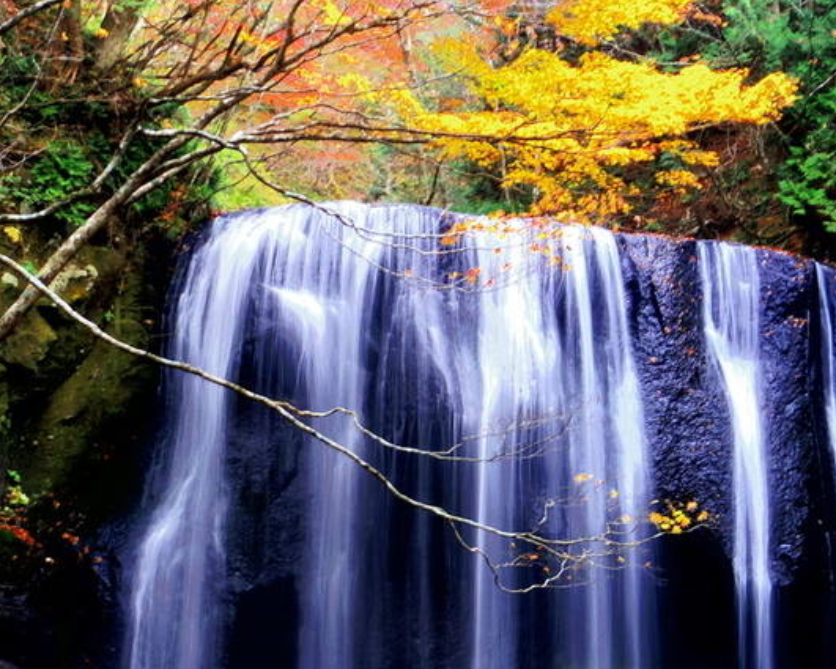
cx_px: 556
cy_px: 543
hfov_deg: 28.1
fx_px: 1658
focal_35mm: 67
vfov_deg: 22.5
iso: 100
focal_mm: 8.2
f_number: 8
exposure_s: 1/2.5
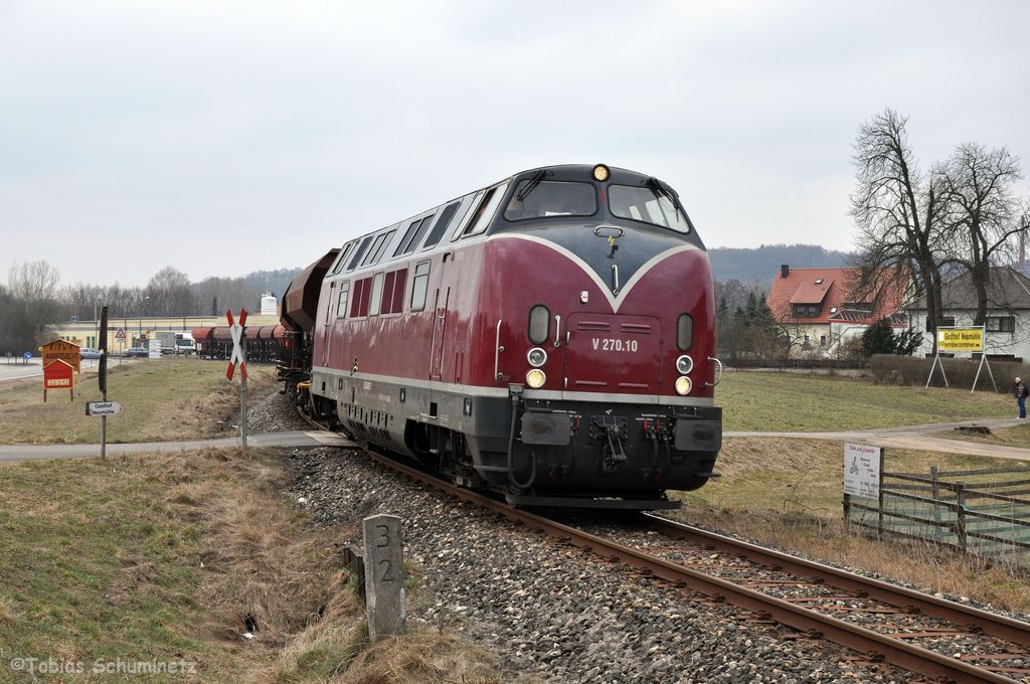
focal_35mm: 60
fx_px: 1714
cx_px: 515
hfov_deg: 33.4
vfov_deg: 22.6
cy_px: 342
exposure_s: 1/320
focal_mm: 40
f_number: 9
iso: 320
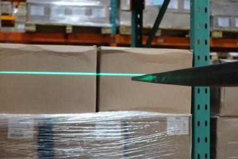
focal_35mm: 65
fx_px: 430
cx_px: 119
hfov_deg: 30.9
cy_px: 80
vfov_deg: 20.9
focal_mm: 23.9
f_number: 2.8
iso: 800
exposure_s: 1/50
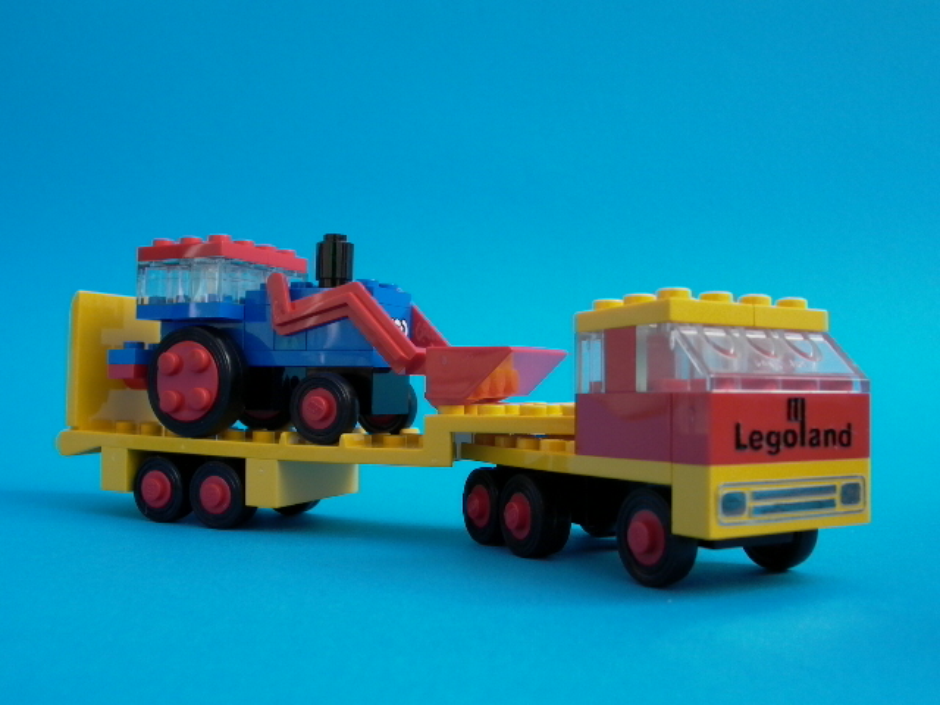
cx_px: 470
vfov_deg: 42.9
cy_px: 352
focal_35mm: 33
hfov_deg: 55.4
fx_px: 896
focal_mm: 7.13
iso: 100
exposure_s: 1/280
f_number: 4.03
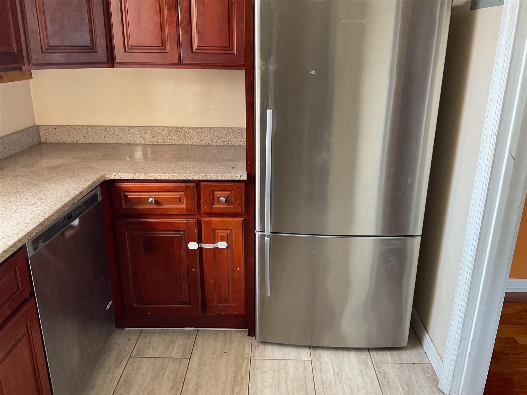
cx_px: 264
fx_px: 442
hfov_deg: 61.7
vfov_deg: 48.2
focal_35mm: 29
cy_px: 198
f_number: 1.8
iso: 100
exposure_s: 1/60
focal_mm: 3
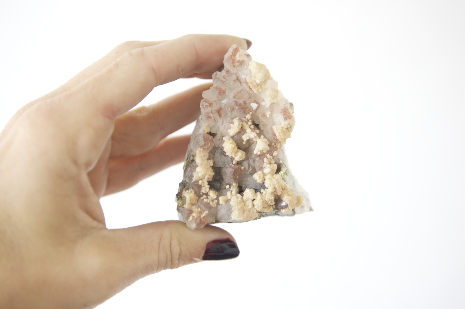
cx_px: 232
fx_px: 736
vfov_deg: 23.7
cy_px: 154
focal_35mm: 57
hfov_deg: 35.1
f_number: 3.2
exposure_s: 1/30
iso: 250
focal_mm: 38
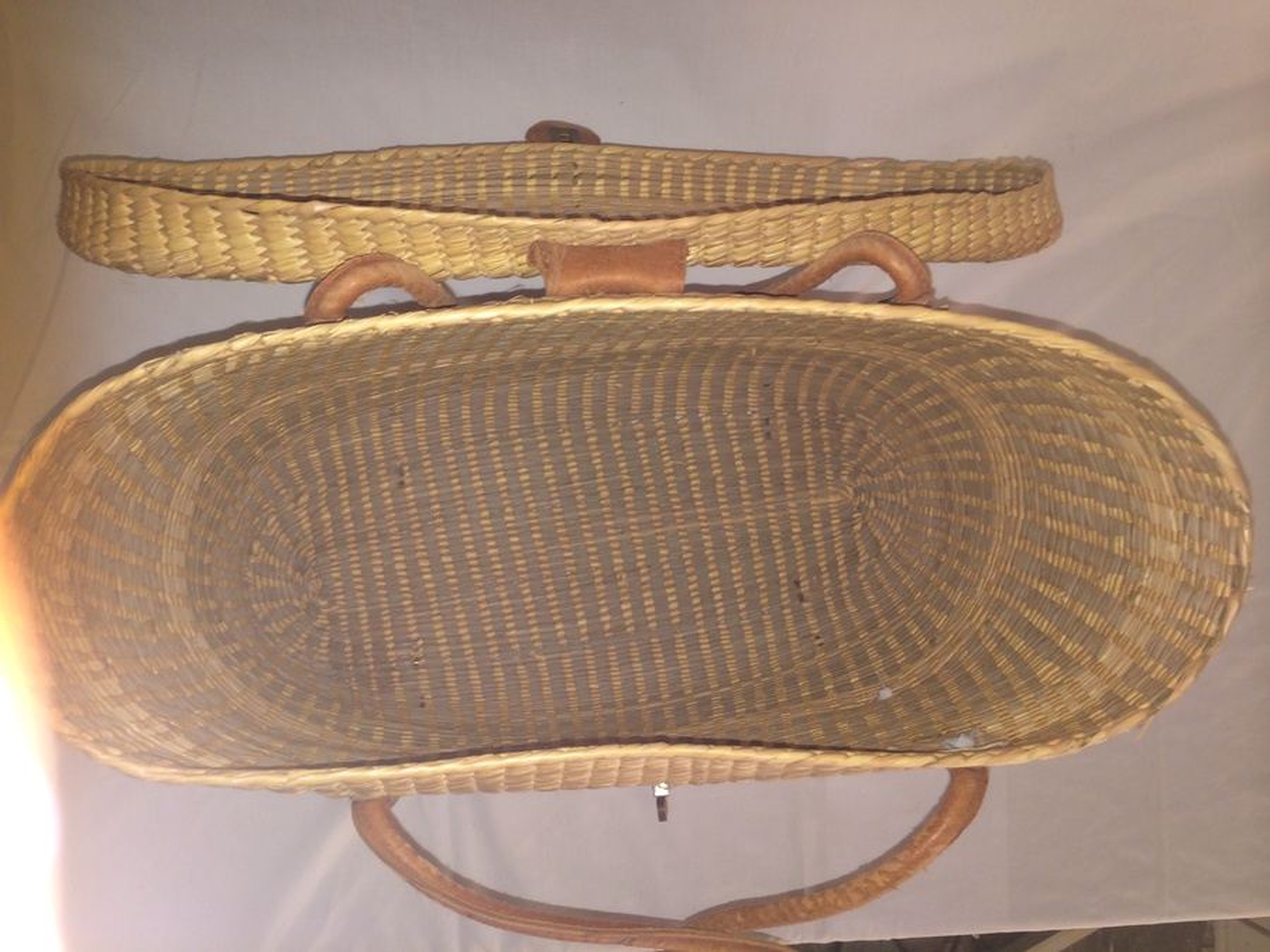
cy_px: 476
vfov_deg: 46.8
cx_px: 635
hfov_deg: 60.0
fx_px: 1101
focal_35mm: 30
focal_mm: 4.12
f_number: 2.2
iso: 40
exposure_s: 1/30
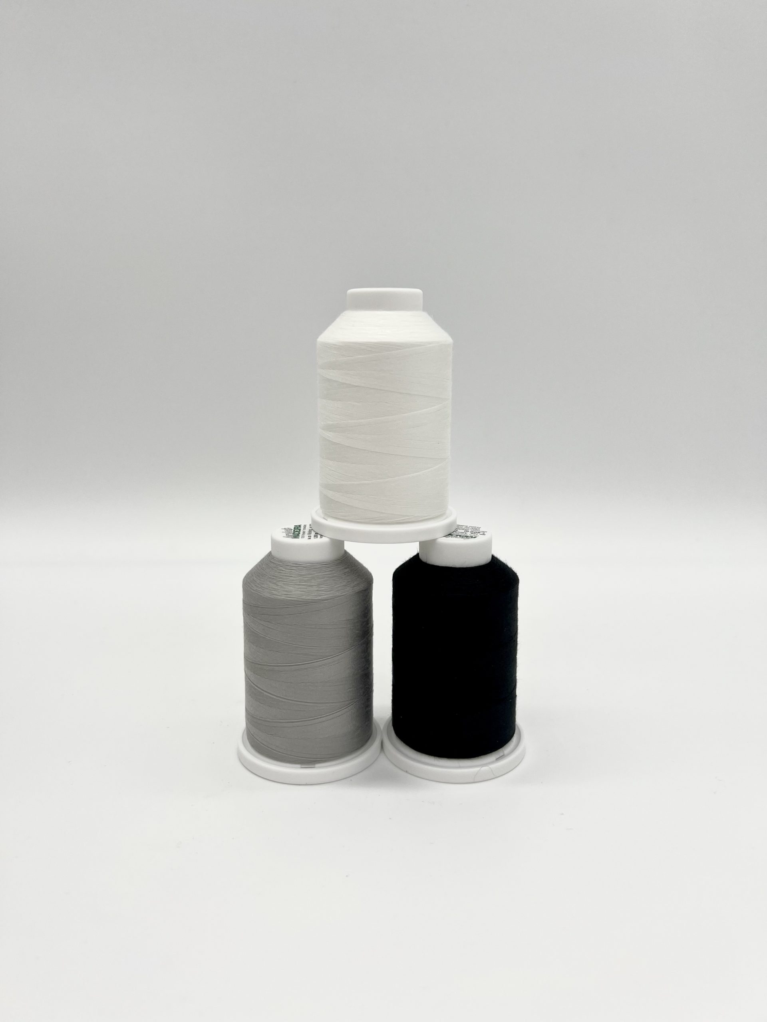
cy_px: 511
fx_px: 768
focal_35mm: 26
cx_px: 384
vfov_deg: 67.3
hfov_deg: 53.1
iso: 50
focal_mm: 5.7
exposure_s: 1/949
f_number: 1.5
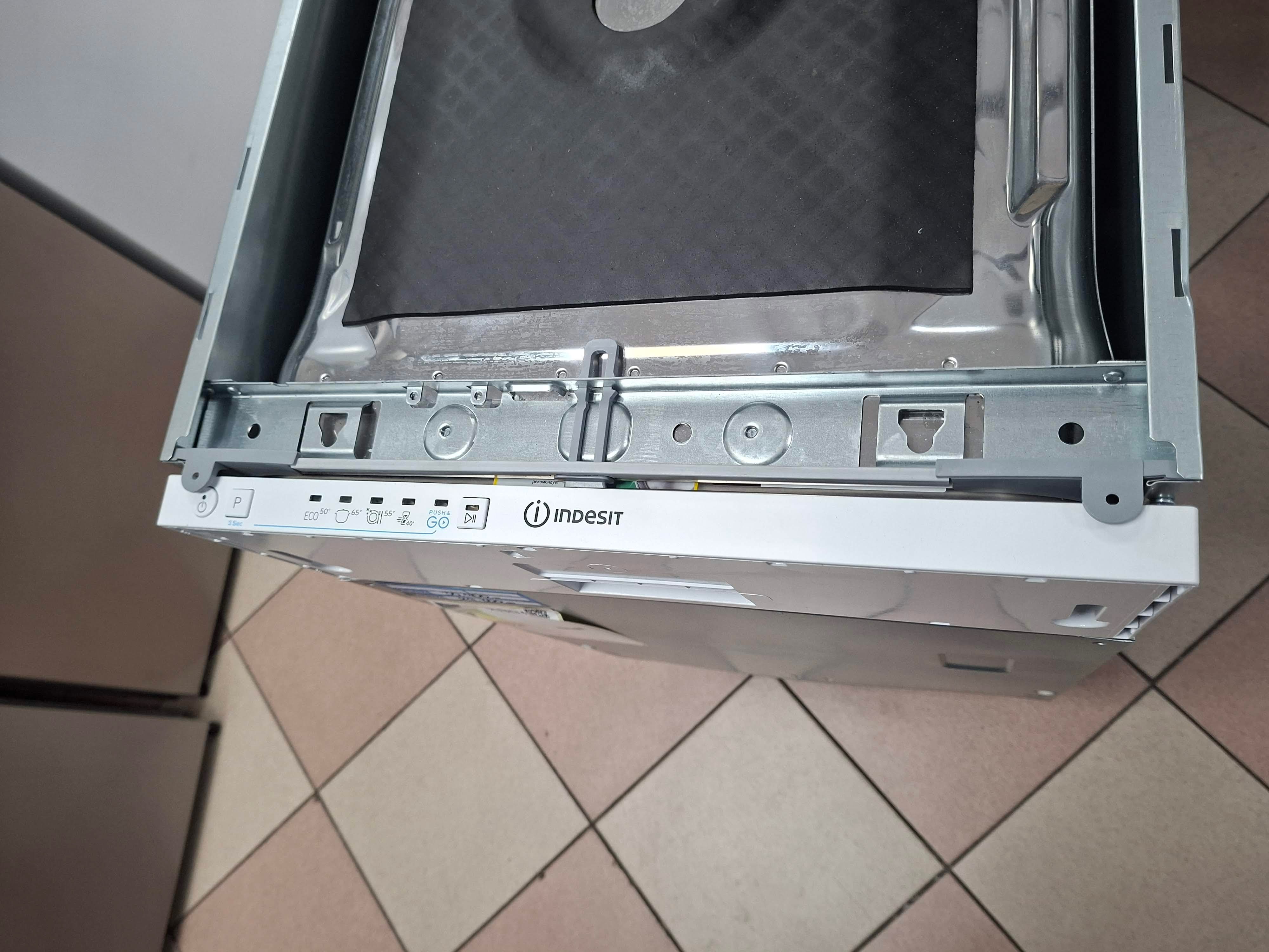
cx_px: 634
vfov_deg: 58.9
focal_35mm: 23
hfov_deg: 73.9
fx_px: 843
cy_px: 476
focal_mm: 5.54
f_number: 1.8
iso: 160
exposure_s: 1/50
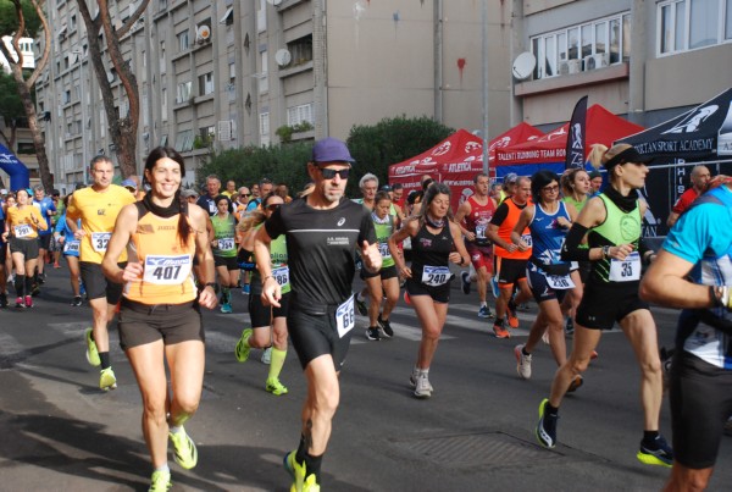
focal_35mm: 57
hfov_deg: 35.0
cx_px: 366
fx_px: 1162
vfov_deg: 23.9
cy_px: 246
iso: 1000
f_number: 5
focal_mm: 38
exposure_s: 1/1250
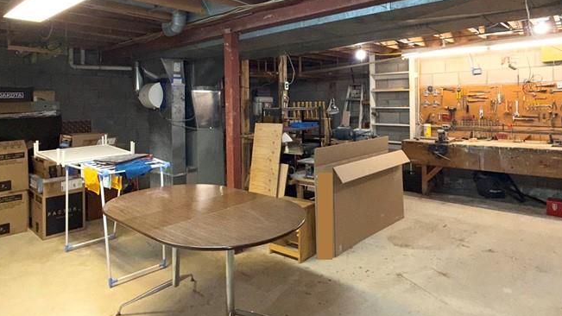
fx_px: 358
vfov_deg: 46.9
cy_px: 105
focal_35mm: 24
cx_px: 298
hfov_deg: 76.2
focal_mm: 2.2
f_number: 2.2
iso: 80
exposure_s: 1/64
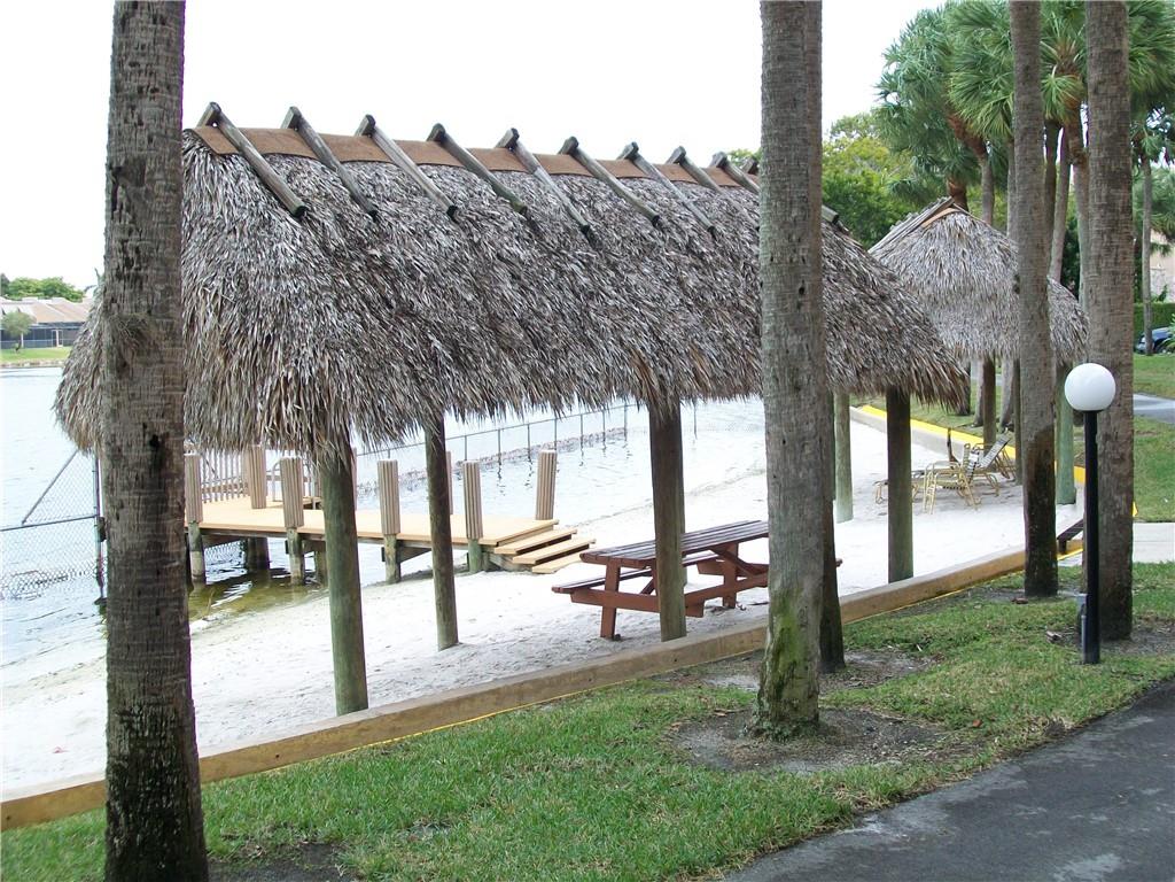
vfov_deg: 32.2
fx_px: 1527
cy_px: 441
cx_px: 588
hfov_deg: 42.1
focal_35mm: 45
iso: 64
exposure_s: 1/160
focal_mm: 7.6
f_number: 3
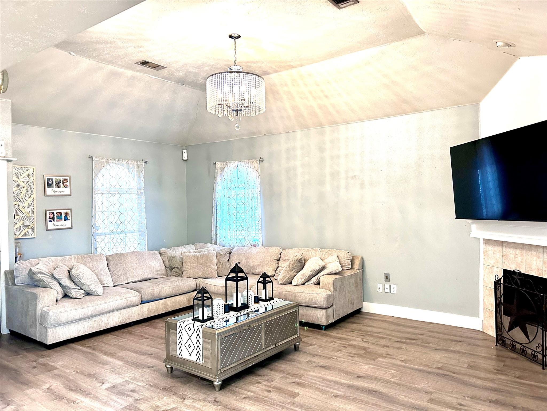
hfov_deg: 67.3
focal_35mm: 26
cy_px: 206
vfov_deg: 53.1
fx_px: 411
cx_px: 274
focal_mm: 5.7
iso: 200
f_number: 1.5
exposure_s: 1/60
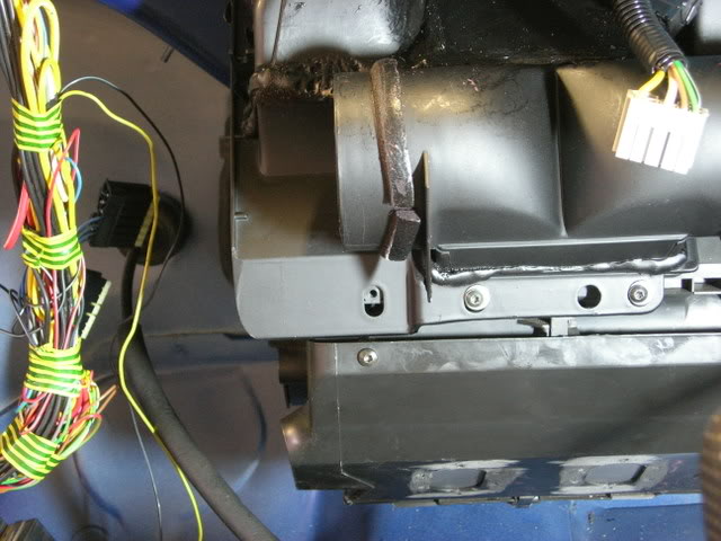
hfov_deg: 27.0
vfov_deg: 20.4
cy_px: 270
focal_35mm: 72
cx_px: 360
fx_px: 1500
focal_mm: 14.9
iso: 200
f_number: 3.7
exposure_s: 1/1.2
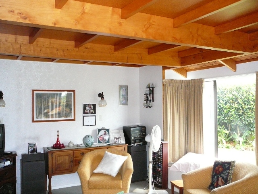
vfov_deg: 40.7
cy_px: 97
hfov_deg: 52.6
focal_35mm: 35
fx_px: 261
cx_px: 129
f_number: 2.8
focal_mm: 5.2
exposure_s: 1/40
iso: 400
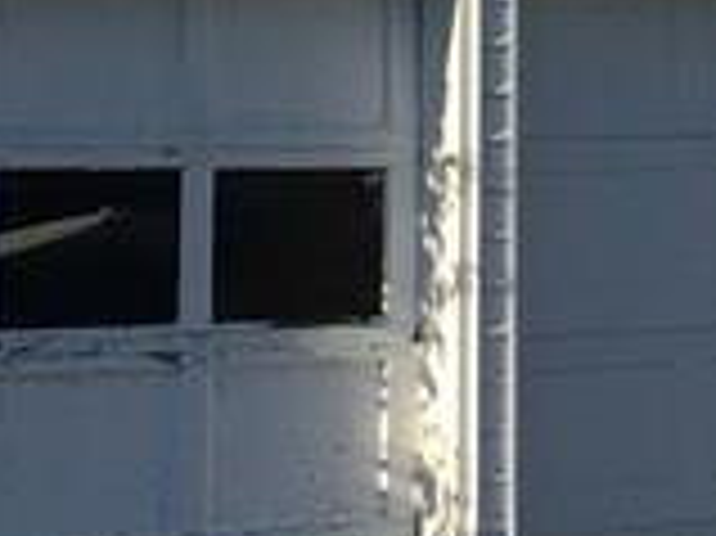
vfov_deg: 7.9
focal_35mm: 187
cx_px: 1216
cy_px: -117
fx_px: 3865
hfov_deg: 10.1
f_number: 2.2
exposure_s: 1/1350
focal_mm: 4.15
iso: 25
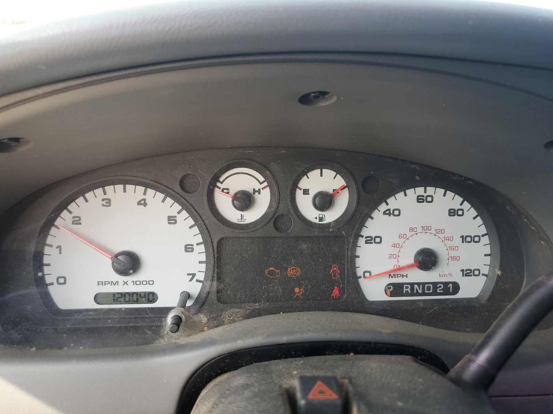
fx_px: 415
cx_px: 276
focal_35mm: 26
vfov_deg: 53.1
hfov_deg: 67.3
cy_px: 207
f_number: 1.5
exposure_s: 1/217
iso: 50
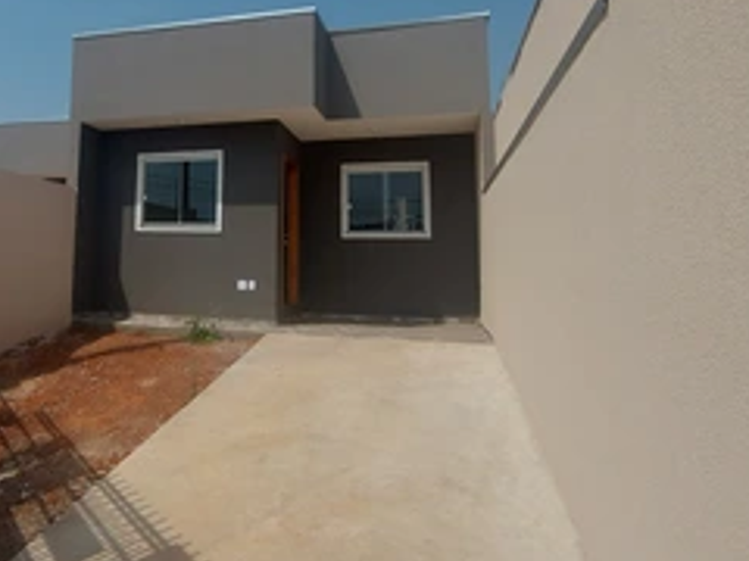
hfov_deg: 65.4
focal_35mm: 26
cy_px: 190
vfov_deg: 52.1
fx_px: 563
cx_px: 247
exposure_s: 1/2931
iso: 50
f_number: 2.2
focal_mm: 1.74
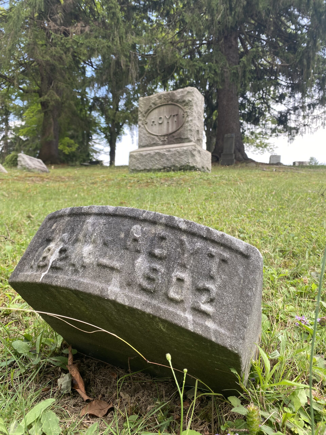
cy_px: 218
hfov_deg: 53.1
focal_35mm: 26
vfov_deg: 67.3
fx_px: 326
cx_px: 163
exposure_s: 1/167
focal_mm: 4.25
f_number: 1.8
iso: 32
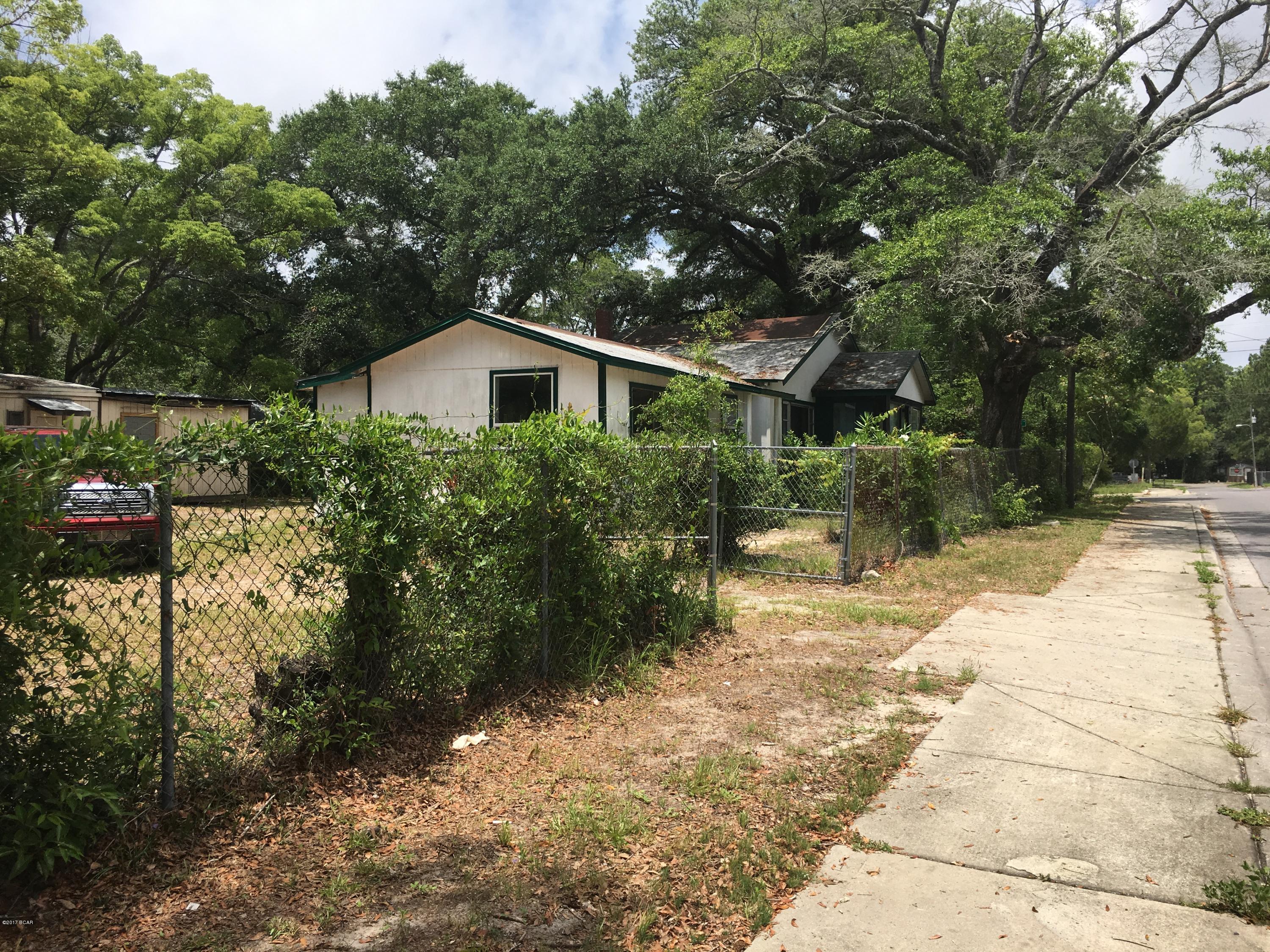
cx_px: 635
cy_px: 476
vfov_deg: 48.2
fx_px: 1064
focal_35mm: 29
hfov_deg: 61.7
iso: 25
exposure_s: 1/1603
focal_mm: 4.15
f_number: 2.2
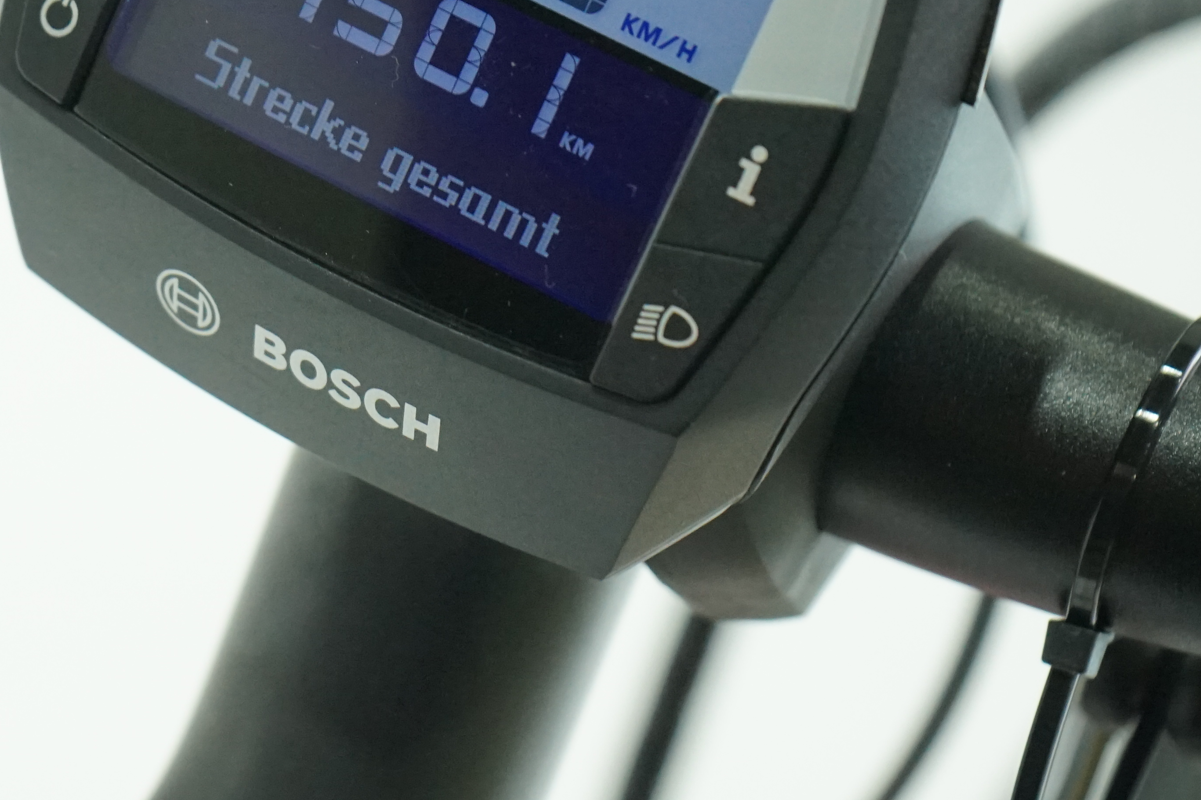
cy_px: 192
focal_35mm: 123
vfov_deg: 11.1
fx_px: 4103
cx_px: 77
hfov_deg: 16.4
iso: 2500
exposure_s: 1/200
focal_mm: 56
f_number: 5.6
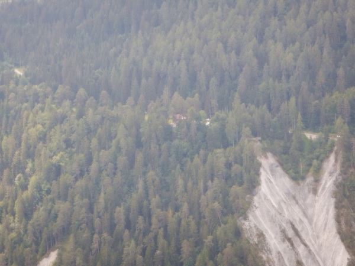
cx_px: 178
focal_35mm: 120
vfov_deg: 12.3
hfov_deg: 16.4
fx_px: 1231
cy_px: 133
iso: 125
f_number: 4.9
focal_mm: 21.5
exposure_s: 1/160
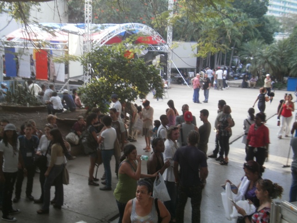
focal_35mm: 43
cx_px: 148
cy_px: 112
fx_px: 369
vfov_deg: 33.6
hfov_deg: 43.9
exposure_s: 1/40
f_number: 3.4
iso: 100
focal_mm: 7.61
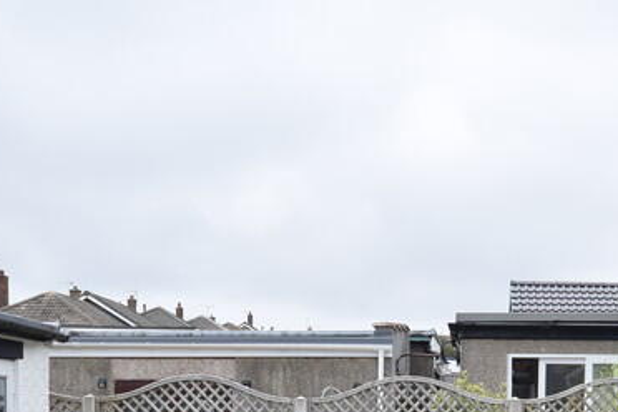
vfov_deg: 19.4
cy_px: 499
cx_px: 454
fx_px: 1133
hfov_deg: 30.1
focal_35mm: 66
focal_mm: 16
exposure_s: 1/320
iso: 200
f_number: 9
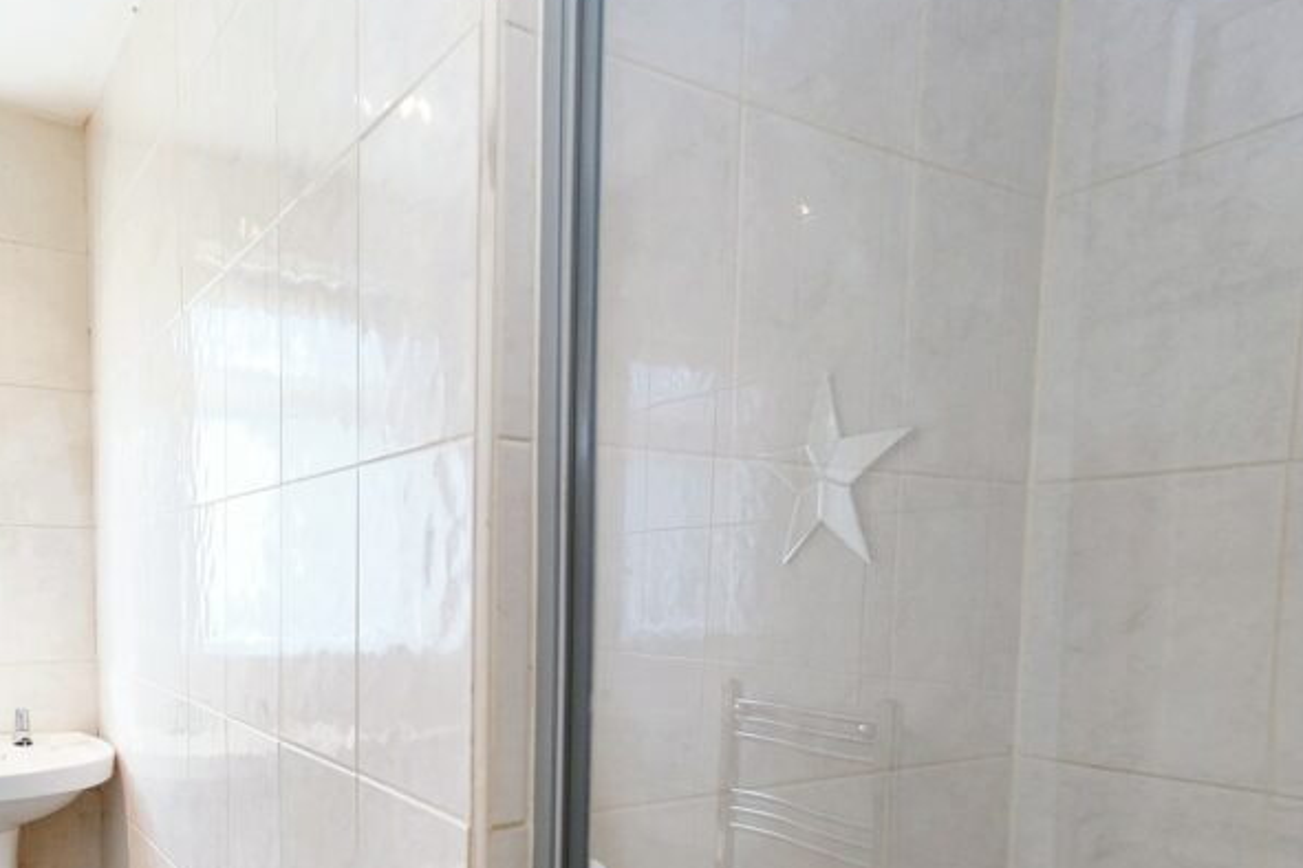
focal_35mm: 26
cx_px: 456
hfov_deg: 67.9
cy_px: 649
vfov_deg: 47.7
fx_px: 941
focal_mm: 10
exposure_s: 1/27
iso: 800
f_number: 4
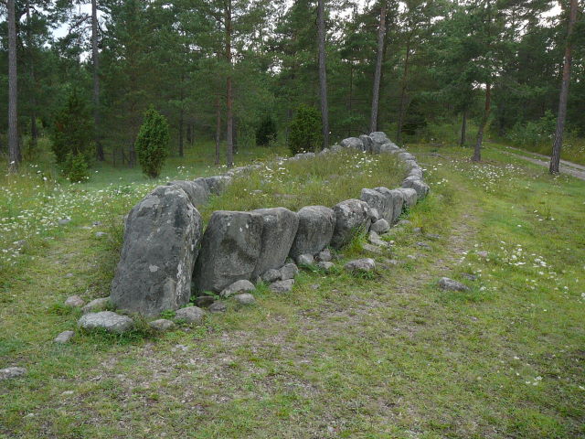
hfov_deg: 52.6
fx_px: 591
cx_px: 292
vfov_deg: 40.7
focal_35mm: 35
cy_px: 220
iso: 80
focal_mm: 5.2
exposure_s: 1/200
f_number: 2.8
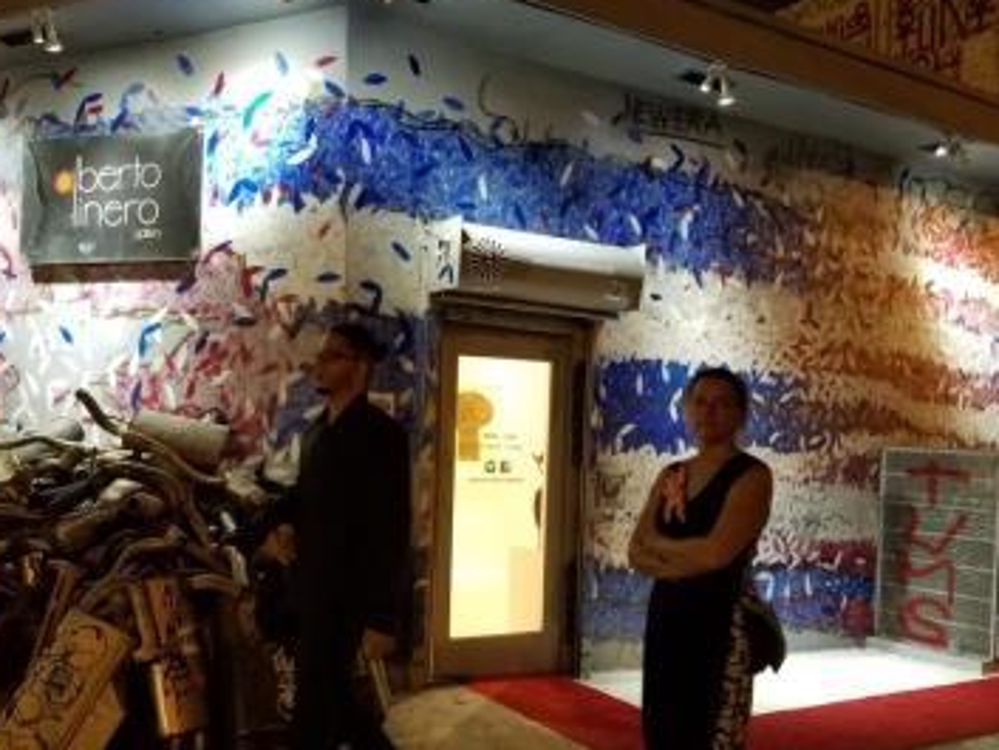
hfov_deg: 55.0
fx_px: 953
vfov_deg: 42.7
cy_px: 456
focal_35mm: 33
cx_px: 413
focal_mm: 4.2
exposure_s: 1/60
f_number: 1.7
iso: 400
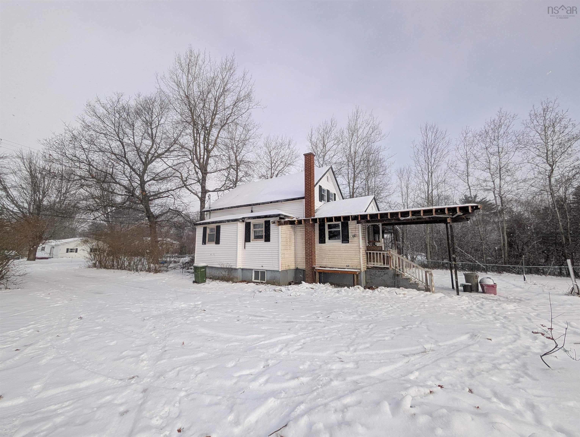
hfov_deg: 110.5
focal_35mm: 12
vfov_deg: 94.6
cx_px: 290
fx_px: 201
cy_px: 218
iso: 72
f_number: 1.7
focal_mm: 2.02
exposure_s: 1/3448
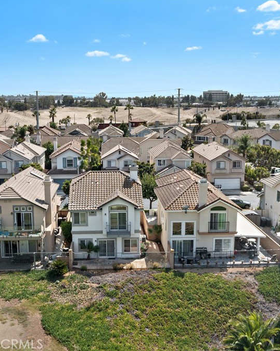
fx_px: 415
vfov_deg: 45.8
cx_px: 112
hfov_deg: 37.2
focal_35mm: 40
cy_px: 174
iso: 100
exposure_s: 1/160
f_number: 9
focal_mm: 10.26
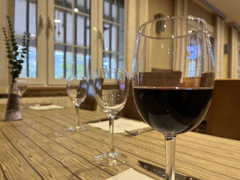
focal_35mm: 26
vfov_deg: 53.1
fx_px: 180
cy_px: 90
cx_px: 120
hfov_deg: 67.3
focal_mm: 5.1
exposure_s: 1/50
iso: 320
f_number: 1.6
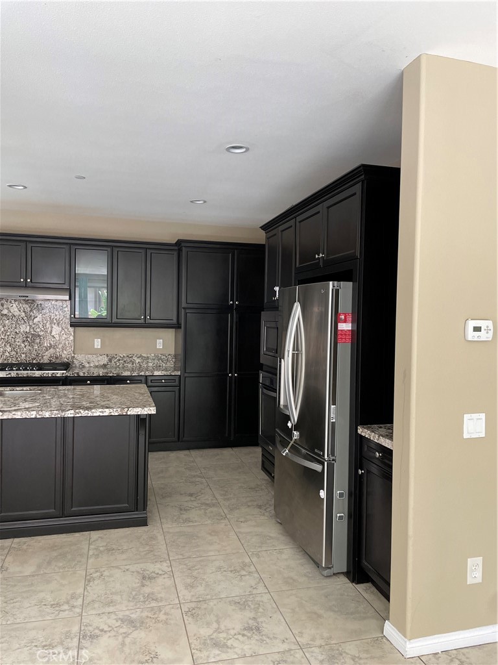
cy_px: 332
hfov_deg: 53.1
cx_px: 249
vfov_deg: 67.3
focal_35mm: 26
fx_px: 499
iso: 125
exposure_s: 1/108
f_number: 1.6
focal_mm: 4.2
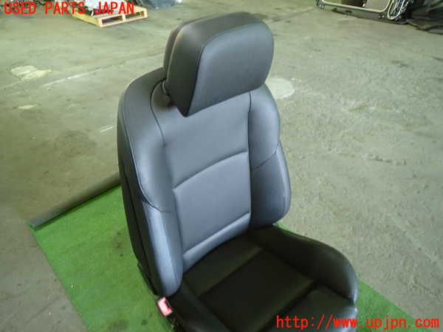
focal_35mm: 25
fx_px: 320
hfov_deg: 69.4
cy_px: 166
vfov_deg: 54.9
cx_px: 222
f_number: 2
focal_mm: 4.5
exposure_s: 1/30
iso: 640
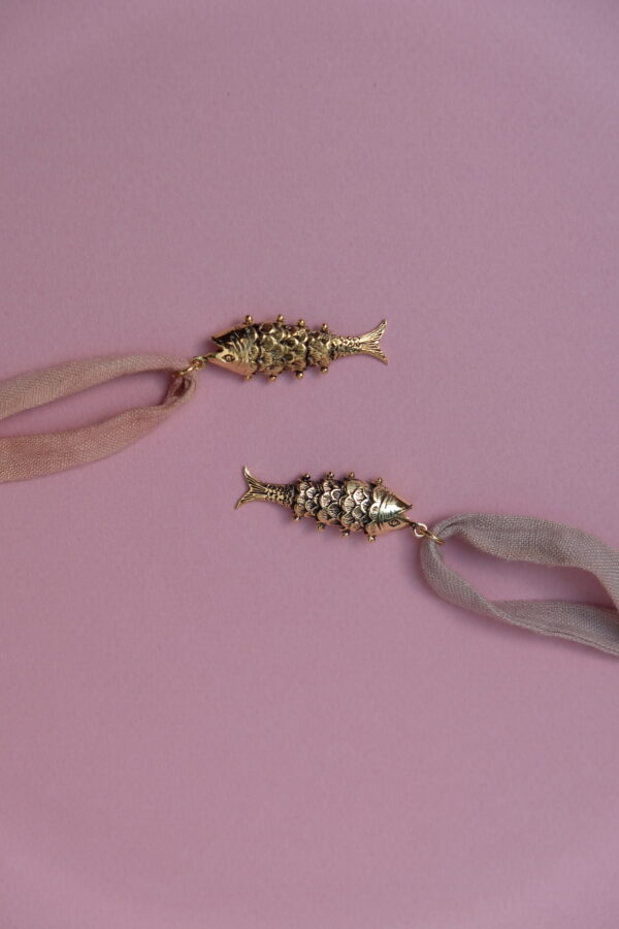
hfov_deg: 20.3
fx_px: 1728
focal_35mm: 67
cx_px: 310
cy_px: 464
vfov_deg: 30.1
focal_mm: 44.4
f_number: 4
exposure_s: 1/160
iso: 500
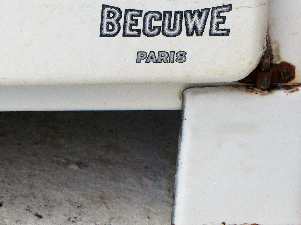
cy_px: 104
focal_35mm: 501
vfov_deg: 3.0
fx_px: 4357
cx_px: 178
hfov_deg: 4.0
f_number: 4
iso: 100
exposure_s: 1/250
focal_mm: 68.1
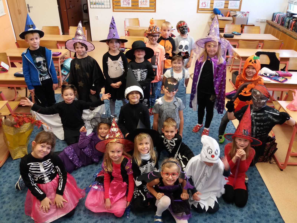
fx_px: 240
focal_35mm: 28
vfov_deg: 49.7
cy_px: 112
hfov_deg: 63.4
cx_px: 148
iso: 100
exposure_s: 1/33
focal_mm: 3.7
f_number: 1.9
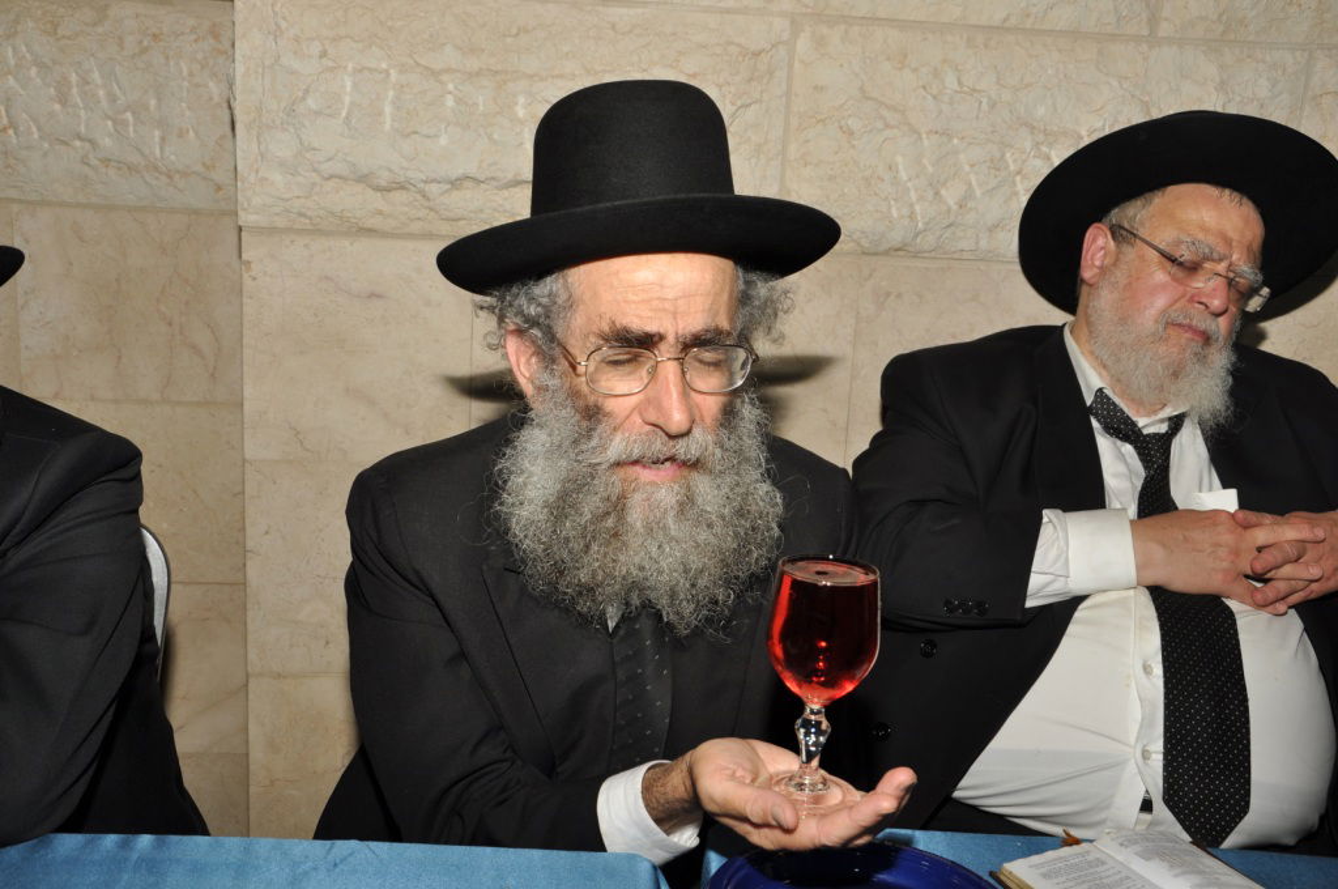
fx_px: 1392
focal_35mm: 38
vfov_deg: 35.4
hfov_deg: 51.3
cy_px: 444
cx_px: 669
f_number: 7.1
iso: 200
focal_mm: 25
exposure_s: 1/60
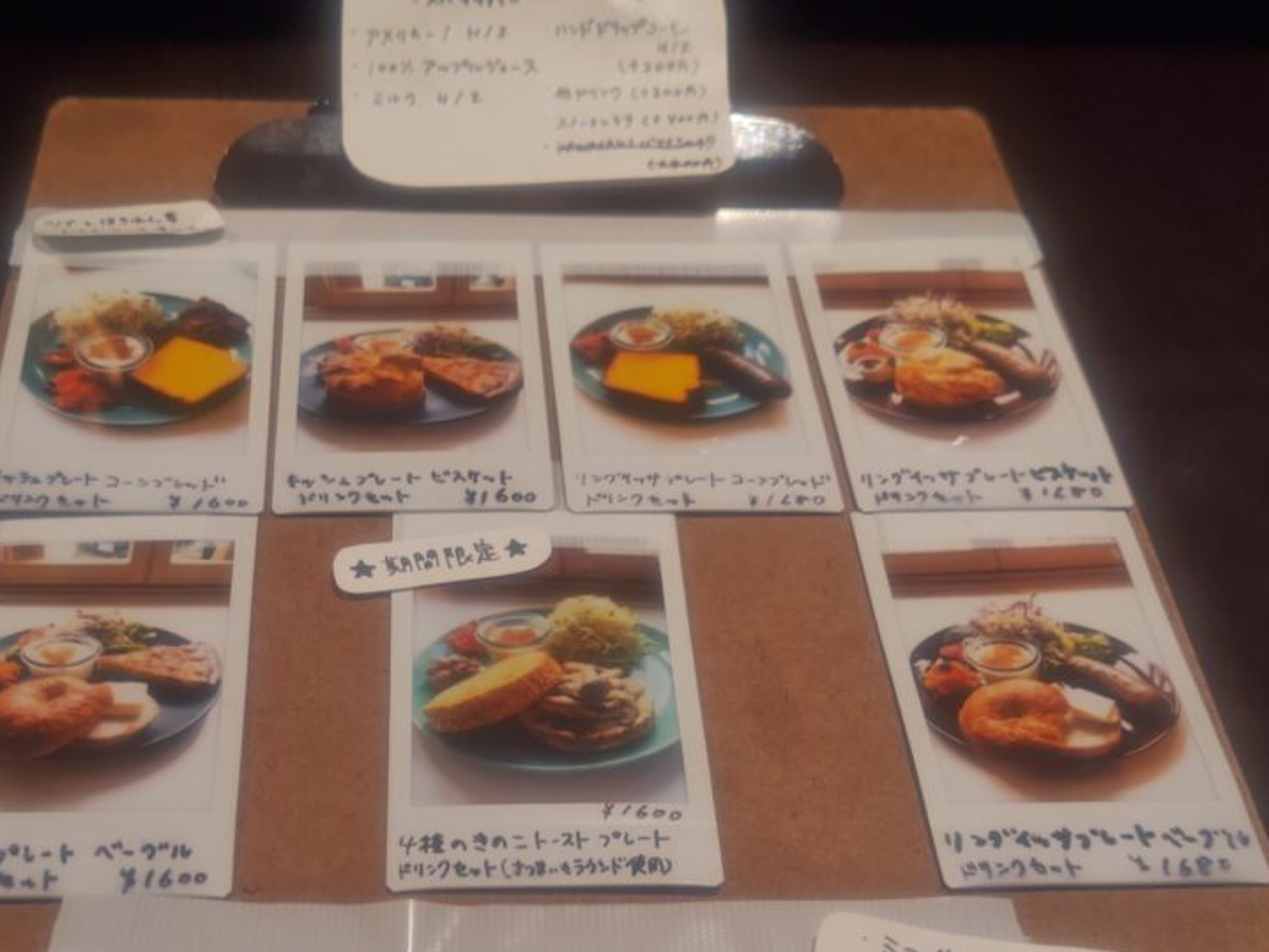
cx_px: 484
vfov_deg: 34.0
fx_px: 1504
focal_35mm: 41
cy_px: 772
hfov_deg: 45.4
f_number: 1.9
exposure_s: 1/60
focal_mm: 5.56
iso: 97
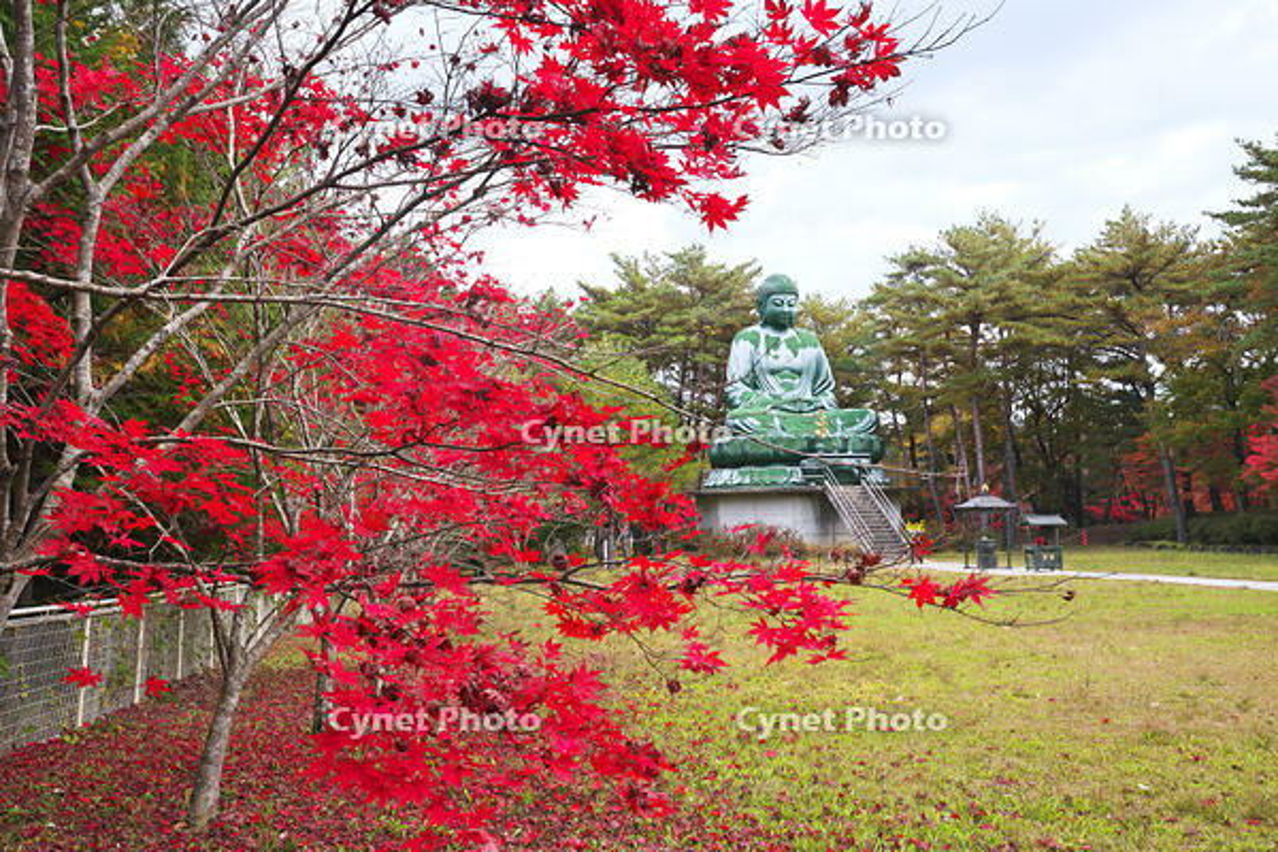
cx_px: 639
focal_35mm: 35
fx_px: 1242
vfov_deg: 37.9
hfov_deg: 54.4
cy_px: 426
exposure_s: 1/15
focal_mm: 35
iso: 125
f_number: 10
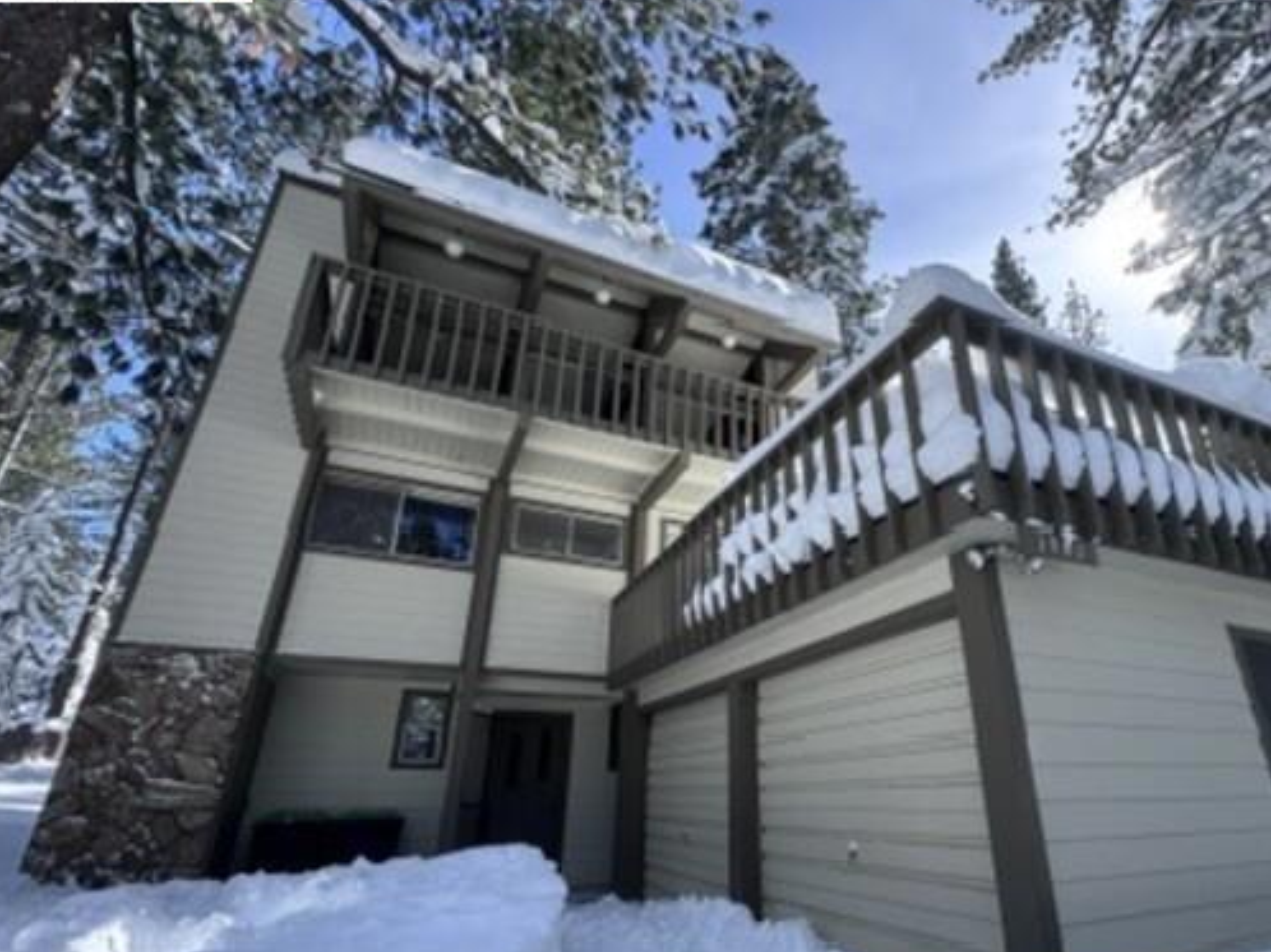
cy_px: 533
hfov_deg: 87.0
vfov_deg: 71.3
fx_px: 661
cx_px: 745
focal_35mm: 18
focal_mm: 2.22
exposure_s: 1/533
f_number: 2.2
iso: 40
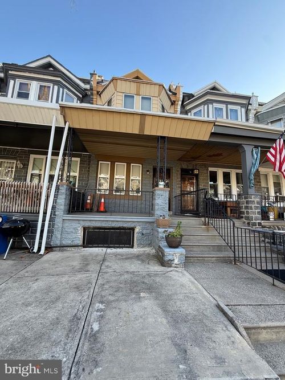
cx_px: 142
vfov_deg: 102.1
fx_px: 154
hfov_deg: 85.7
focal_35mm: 14
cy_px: 190
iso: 50
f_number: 2.2
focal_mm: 2.22
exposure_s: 1/144
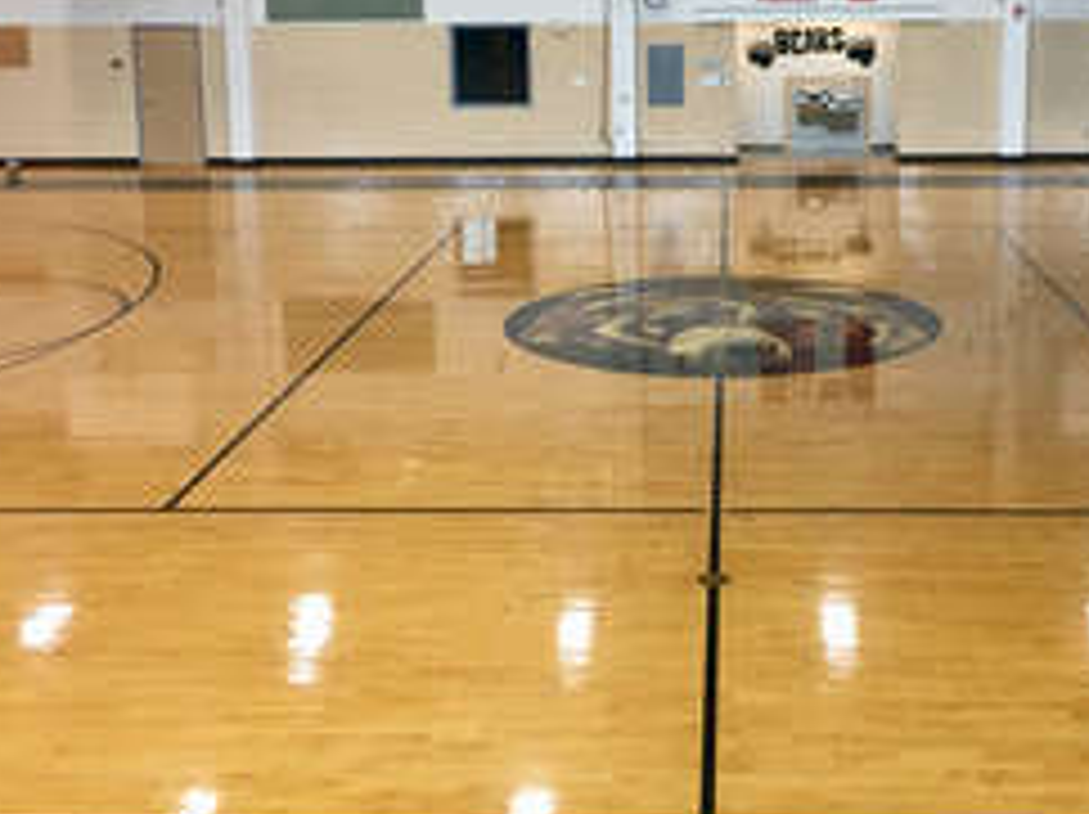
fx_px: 1509
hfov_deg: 39.4
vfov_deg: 29.8
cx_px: 684
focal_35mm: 48
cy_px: 220
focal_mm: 4.15
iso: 40
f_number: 2.2
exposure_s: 1/30
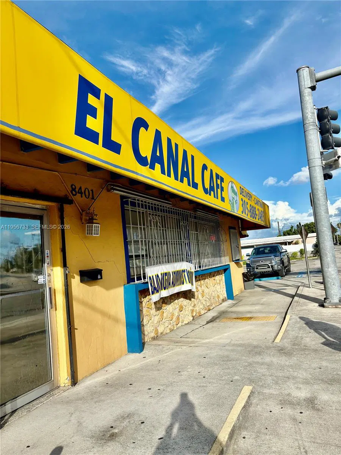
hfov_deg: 53.1
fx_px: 341
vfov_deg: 67.3
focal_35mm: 26
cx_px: 170
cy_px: 228
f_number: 1.6
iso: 50
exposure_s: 1/3623
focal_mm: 5.96
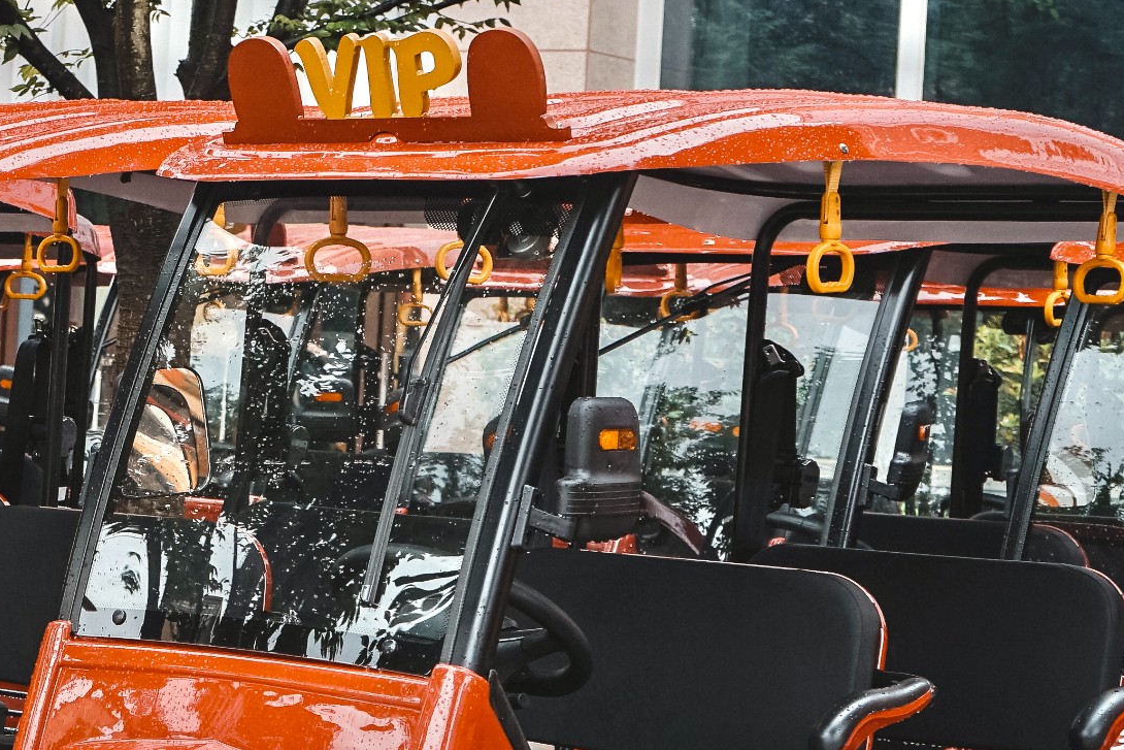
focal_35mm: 77
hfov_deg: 25.8
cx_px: 218
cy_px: 629
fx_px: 2404
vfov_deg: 17.5
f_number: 5
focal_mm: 41
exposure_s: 1/250
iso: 200
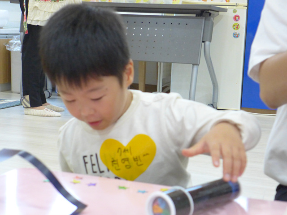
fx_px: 622
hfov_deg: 26.0
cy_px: 108
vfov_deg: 19.6
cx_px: 144
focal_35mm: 75
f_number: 2.2
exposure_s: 1/400
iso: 1250
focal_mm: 14.7
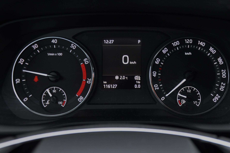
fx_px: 287
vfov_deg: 29.8
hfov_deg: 43.6
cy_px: 76
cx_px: 115
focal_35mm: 45
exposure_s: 1/25
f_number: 5
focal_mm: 30
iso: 320
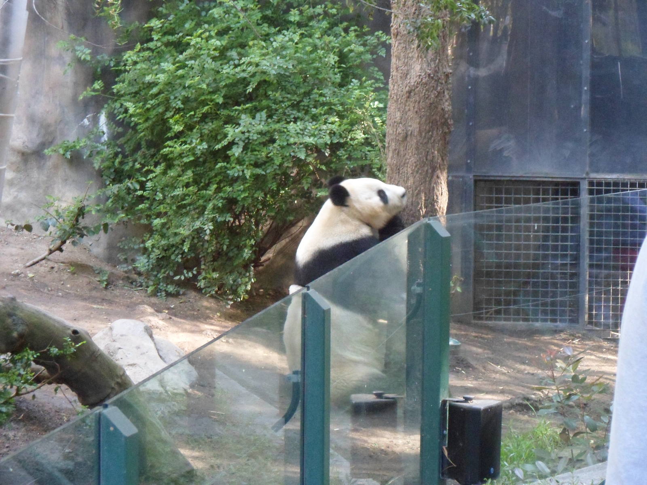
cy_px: 242
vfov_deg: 11.4
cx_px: 324
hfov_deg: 15.2
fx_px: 2430
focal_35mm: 130
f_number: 5.4
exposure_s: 1/20
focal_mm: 22.5
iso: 640
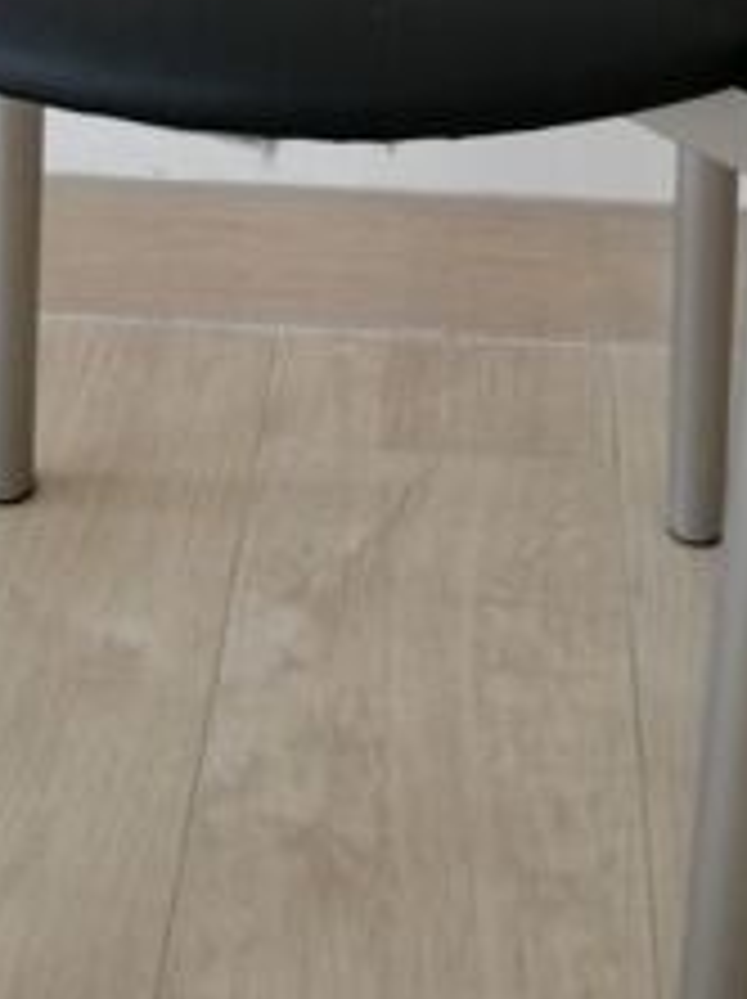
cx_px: 369
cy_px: -144
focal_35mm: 75
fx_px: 2162
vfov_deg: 24.1
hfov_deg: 19.6
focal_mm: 3.96
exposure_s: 1/25
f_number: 1.8
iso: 400
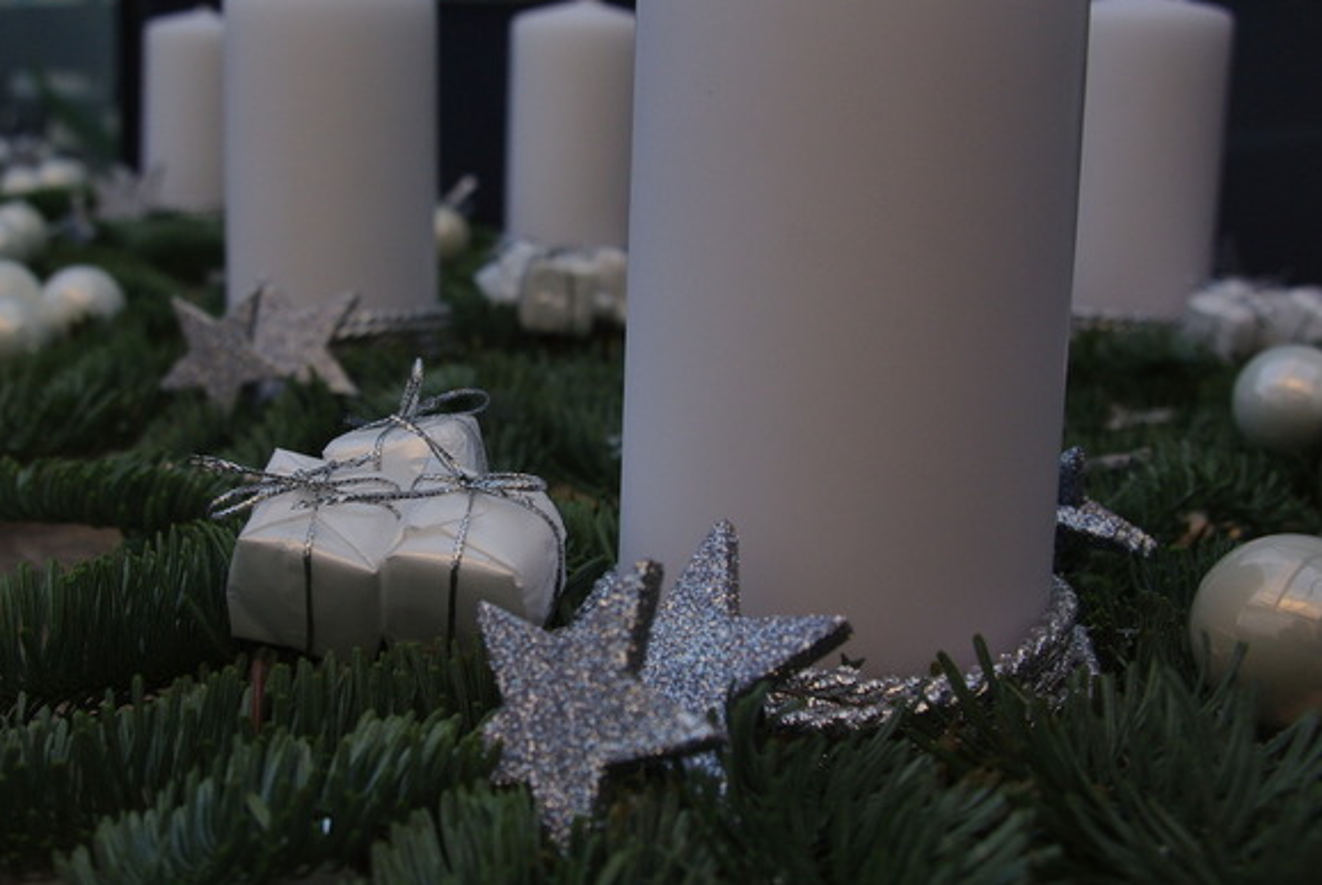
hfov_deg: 36.6
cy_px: 414
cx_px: 489
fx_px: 1985
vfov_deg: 25.1
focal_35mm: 54
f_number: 5.6
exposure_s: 1/60
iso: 200
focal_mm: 26
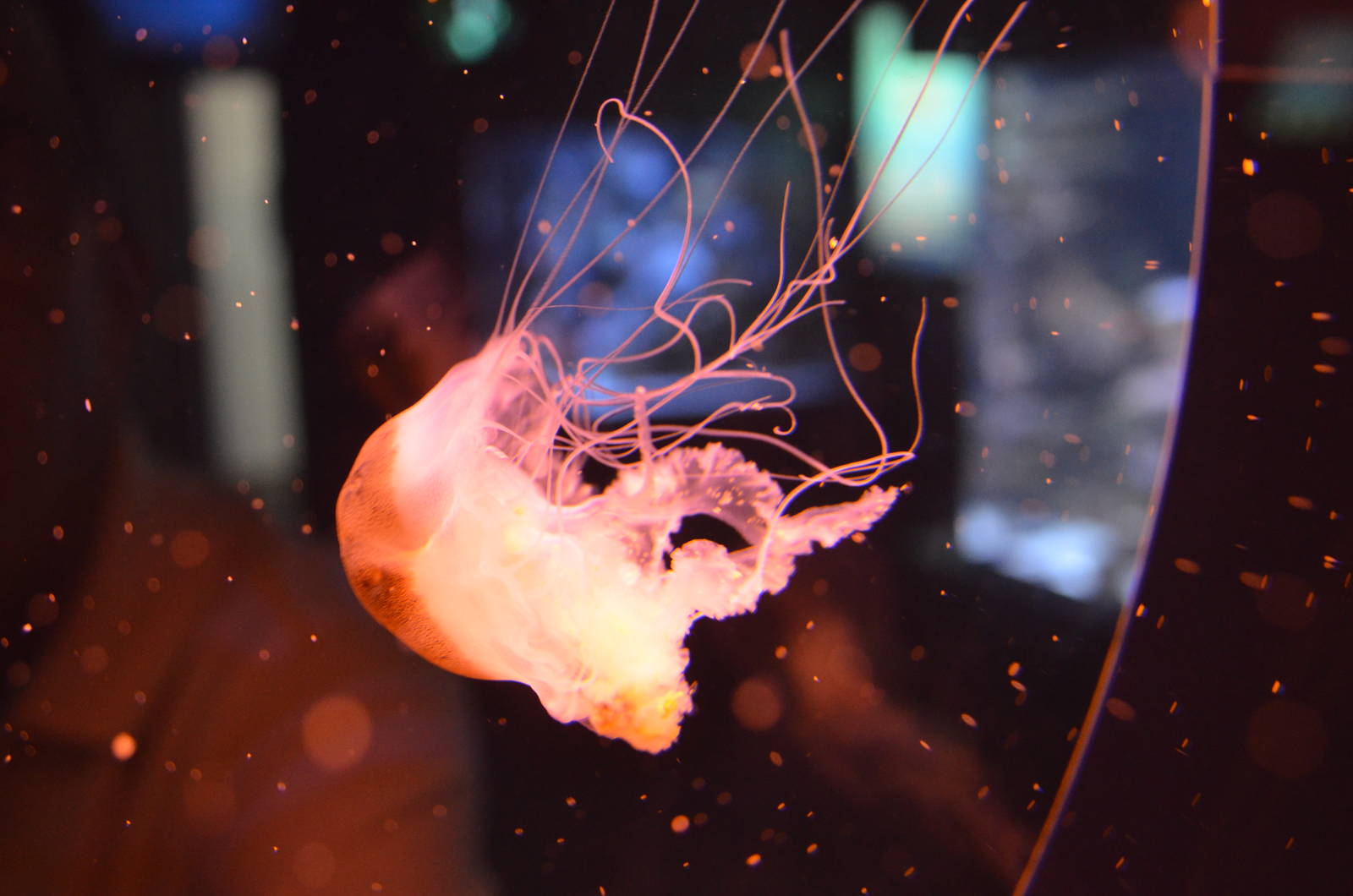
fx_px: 1463
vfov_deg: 34.1
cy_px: 448
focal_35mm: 39
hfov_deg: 49.6
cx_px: 676
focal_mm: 26
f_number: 4.2
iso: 1600
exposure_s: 1/30
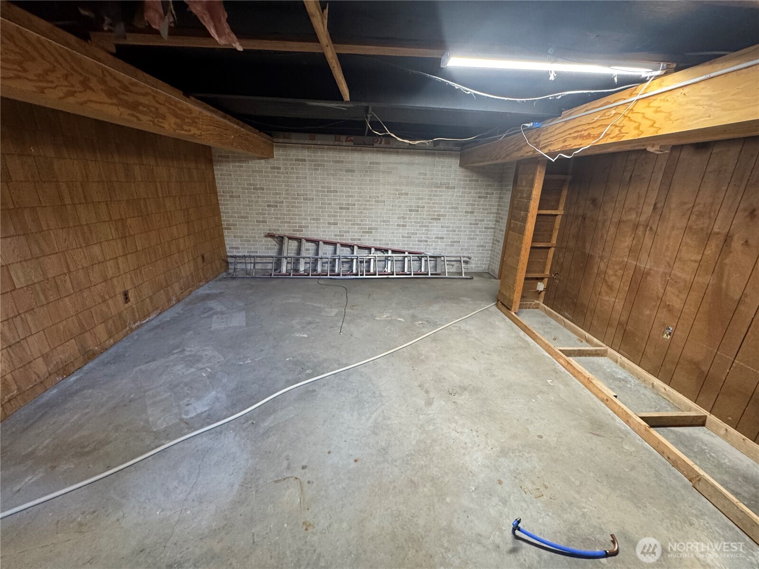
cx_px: 380
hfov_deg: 102.1
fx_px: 307
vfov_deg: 85.7
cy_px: 284
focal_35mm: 14
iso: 500
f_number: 2.2
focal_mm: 2.22
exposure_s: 1/60
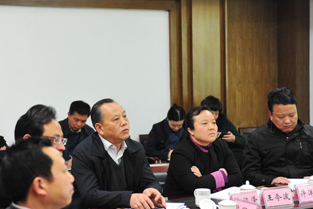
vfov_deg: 19.7
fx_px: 600
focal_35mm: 69
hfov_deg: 29.2
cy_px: 130
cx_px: 147
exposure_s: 1/50
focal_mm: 55
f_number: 3.5
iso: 1250
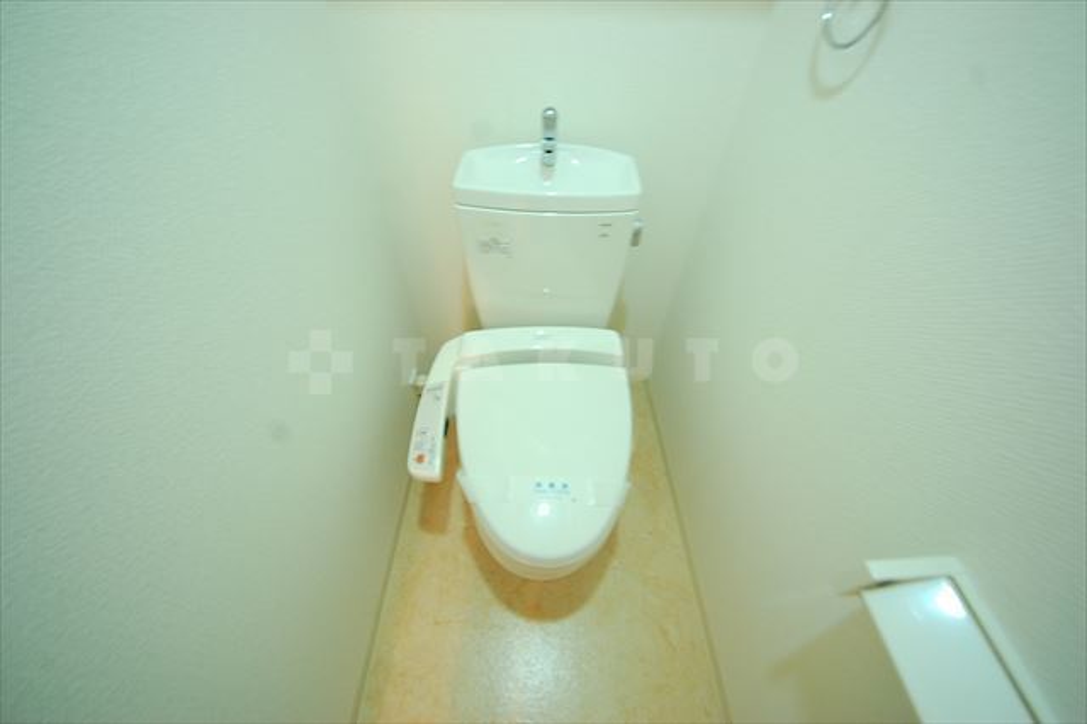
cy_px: 362
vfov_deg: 89.9
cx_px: 544
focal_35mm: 12
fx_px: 362
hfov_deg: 112.6
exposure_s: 1/6
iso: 800
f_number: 4.5
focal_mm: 8
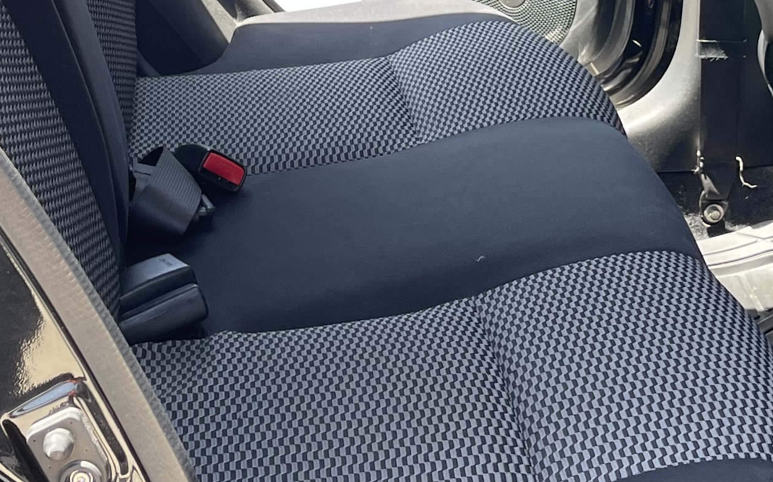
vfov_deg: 14.2
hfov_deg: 23.2
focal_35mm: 89
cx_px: 493
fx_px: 1875
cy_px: -119
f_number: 1.6
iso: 32
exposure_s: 1/205
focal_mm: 5.1
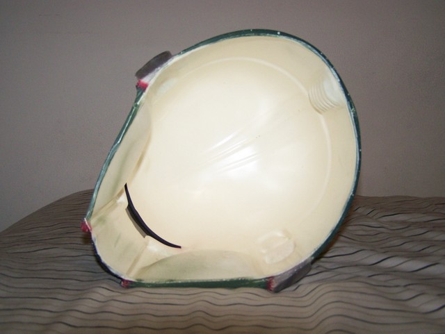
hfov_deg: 46.8
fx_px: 515
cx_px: 222
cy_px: 167
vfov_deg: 36.0
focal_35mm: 40
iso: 200
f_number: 2.8
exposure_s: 1/60
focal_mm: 6.7
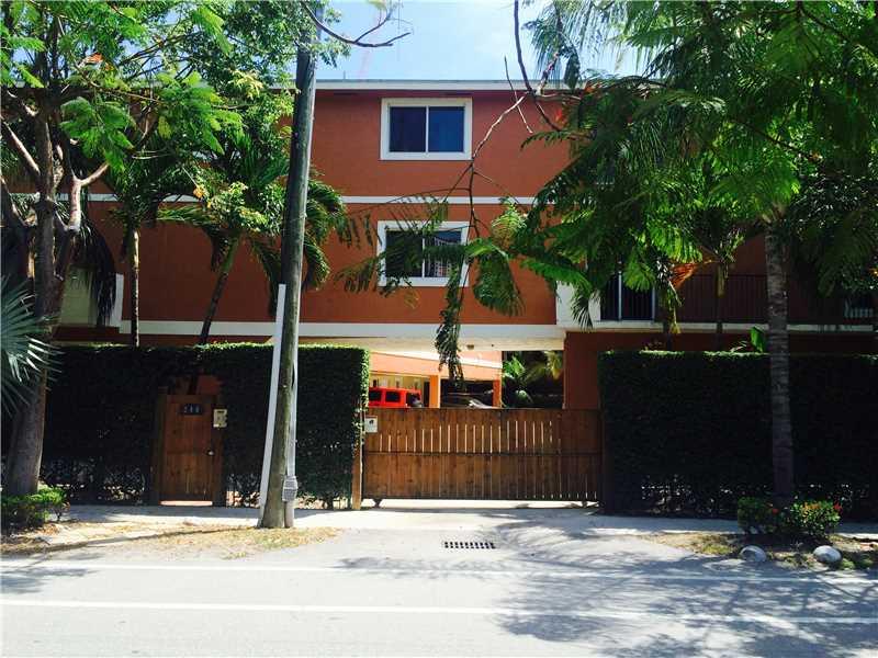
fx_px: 736
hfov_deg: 61.7
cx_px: 439
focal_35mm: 29
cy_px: 329
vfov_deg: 48.2
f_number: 2.2
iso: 32
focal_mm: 4.15
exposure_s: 1/805
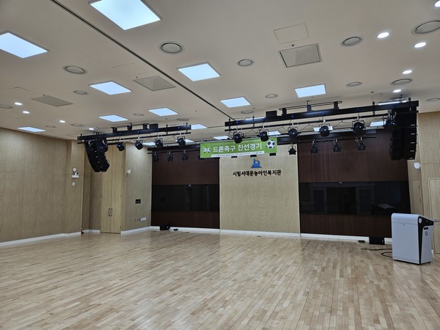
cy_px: 165
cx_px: 220
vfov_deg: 58.9
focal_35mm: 23
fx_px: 292
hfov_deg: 73.9
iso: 40
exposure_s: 1/120
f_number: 1.8
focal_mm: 5.4
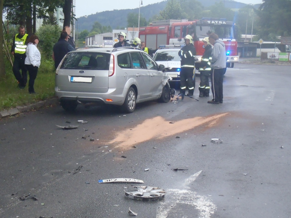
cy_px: 109
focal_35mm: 46
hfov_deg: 41.2
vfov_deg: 31.5
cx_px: 146
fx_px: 387
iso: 200
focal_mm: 8.25
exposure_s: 1/40
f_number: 4.9
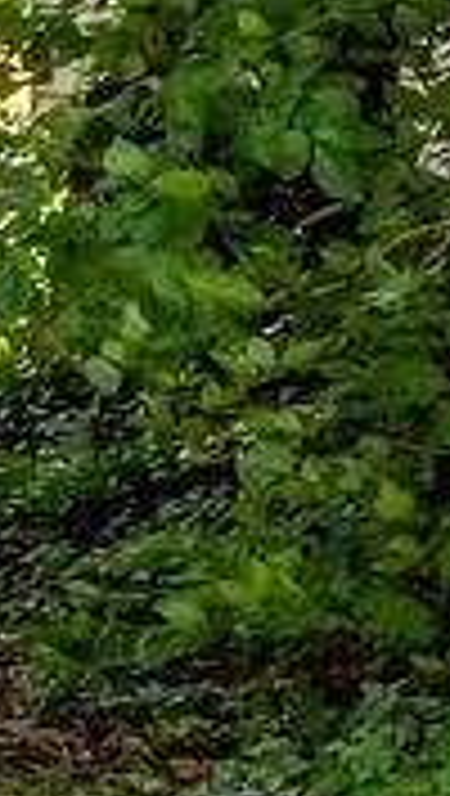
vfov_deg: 14.4
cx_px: -2502
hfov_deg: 4.7
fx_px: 3023
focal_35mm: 143
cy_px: -225
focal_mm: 14
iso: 200
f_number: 8
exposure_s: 1/50
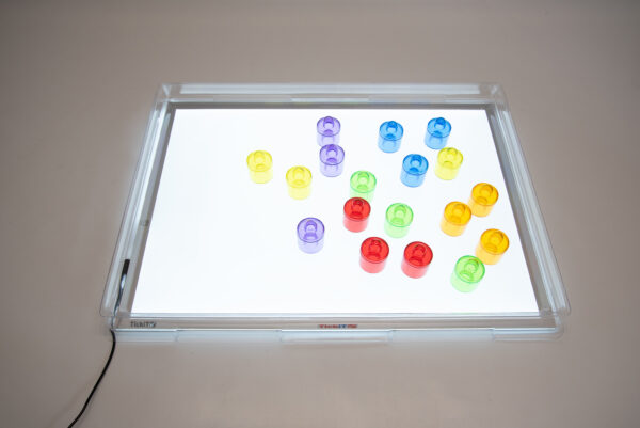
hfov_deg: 63.6
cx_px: 320
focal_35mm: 29
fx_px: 516
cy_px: 214
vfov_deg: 45.0
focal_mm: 29
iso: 1000
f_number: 7.1
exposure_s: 1/125
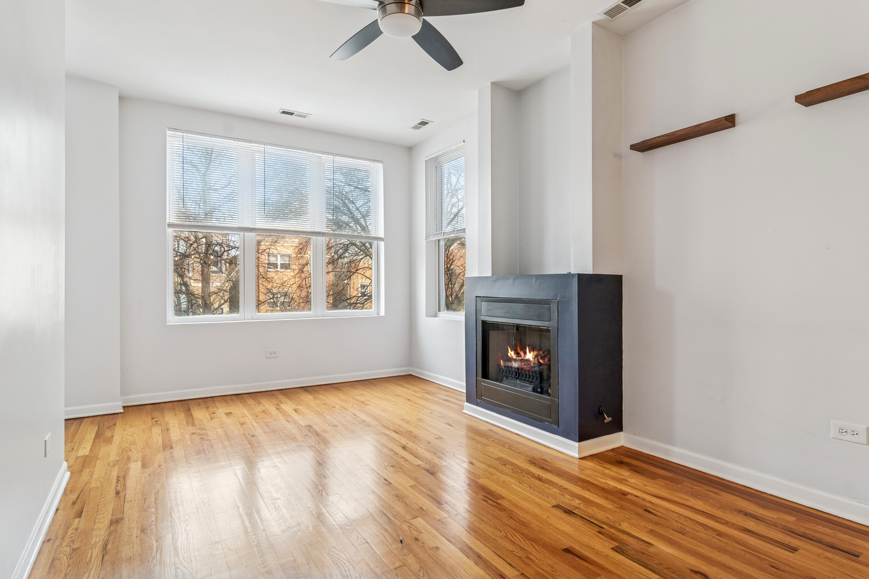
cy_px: 290
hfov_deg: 90.0
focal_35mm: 18
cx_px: 434
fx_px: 434
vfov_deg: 67.4
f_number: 8
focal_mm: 12
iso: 200
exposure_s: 1/10
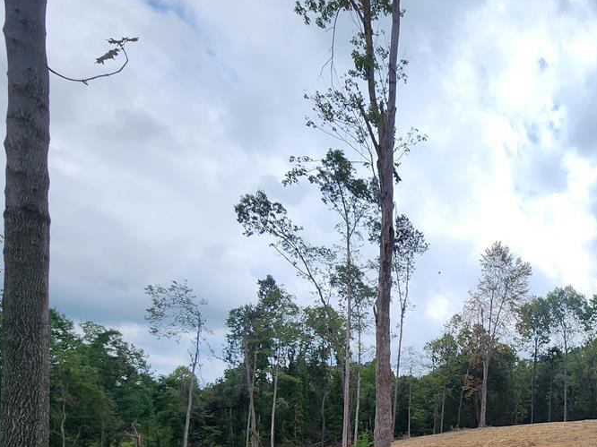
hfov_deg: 60.1
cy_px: 412
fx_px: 431
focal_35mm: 25
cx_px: 524
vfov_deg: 48.4
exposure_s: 1/1794
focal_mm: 2.2
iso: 50
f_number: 2.2
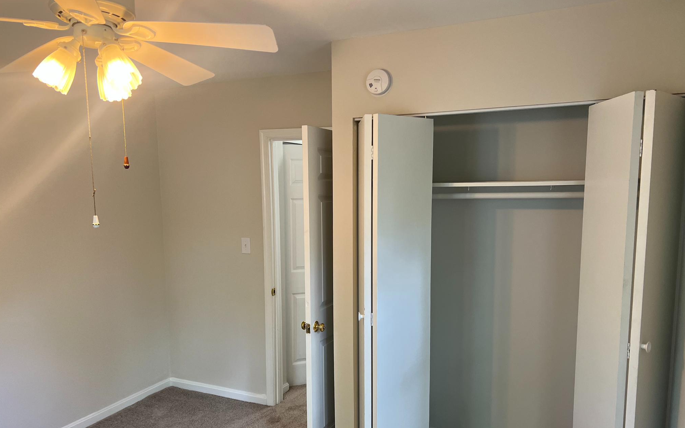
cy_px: 257
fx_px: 523
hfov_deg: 66.5
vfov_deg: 44.3
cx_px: 339
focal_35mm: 28
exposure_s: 1/120
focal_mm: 5.7
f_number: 1.5
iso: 100
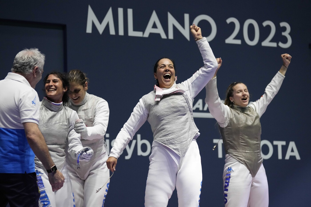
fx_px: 1175
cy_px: 104
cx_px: 156
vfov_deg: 10.1
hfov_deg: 15.1
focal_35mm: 136
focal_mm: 136
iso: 5000
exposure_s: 1/800
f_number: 3.2
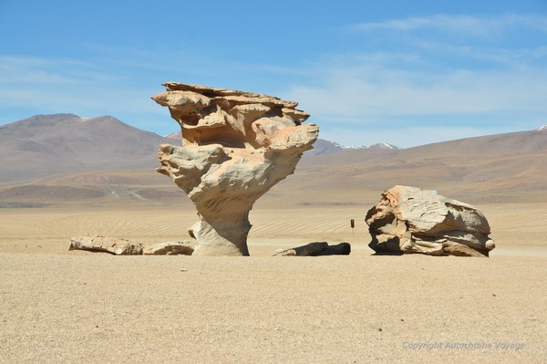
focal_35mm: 105
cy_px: 182
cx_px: 274
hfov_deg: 19.5
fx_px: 1594
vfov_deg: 13.0
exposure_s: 1/400
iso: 200
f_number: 11
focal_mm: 70
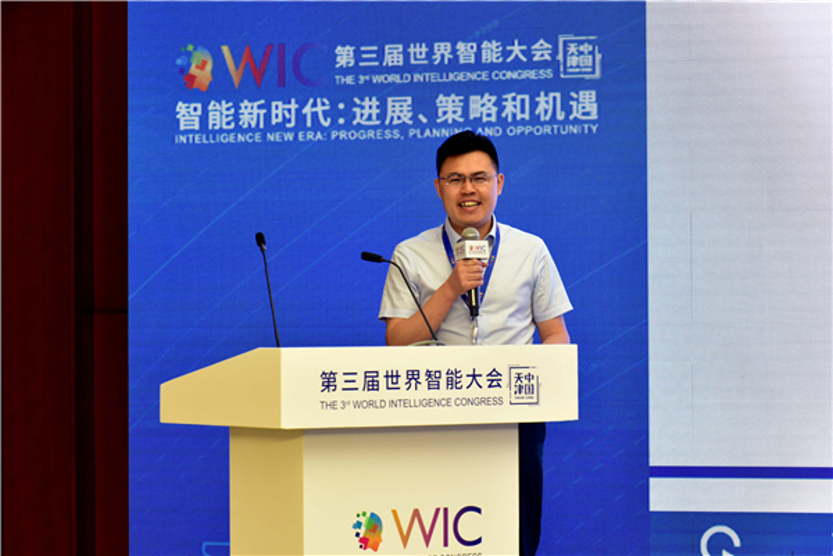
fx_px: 3124
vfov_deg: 10.2
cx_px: 416
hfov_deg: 15.2
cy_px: 278
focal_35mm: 135
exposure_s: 1/80
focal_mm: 135
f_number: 5.6
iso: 2000
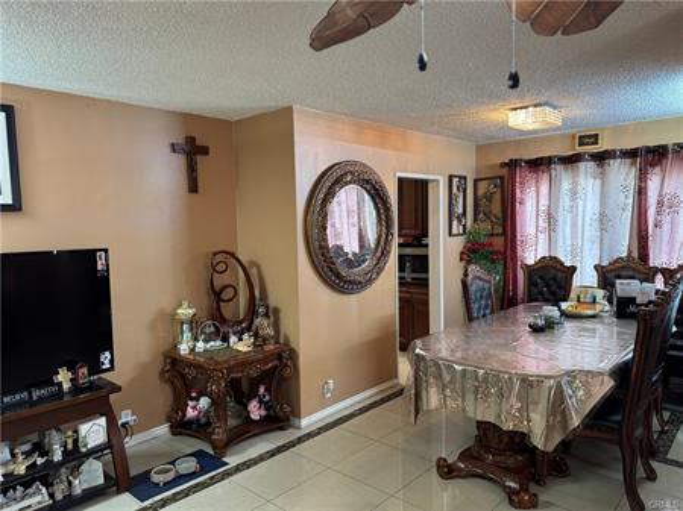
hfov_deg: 71.6
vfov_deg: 56.8
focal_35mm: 24
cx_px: 342
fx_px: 473
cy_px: 256
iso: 320
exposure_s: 1/60
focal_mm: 6.76
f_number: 1.78
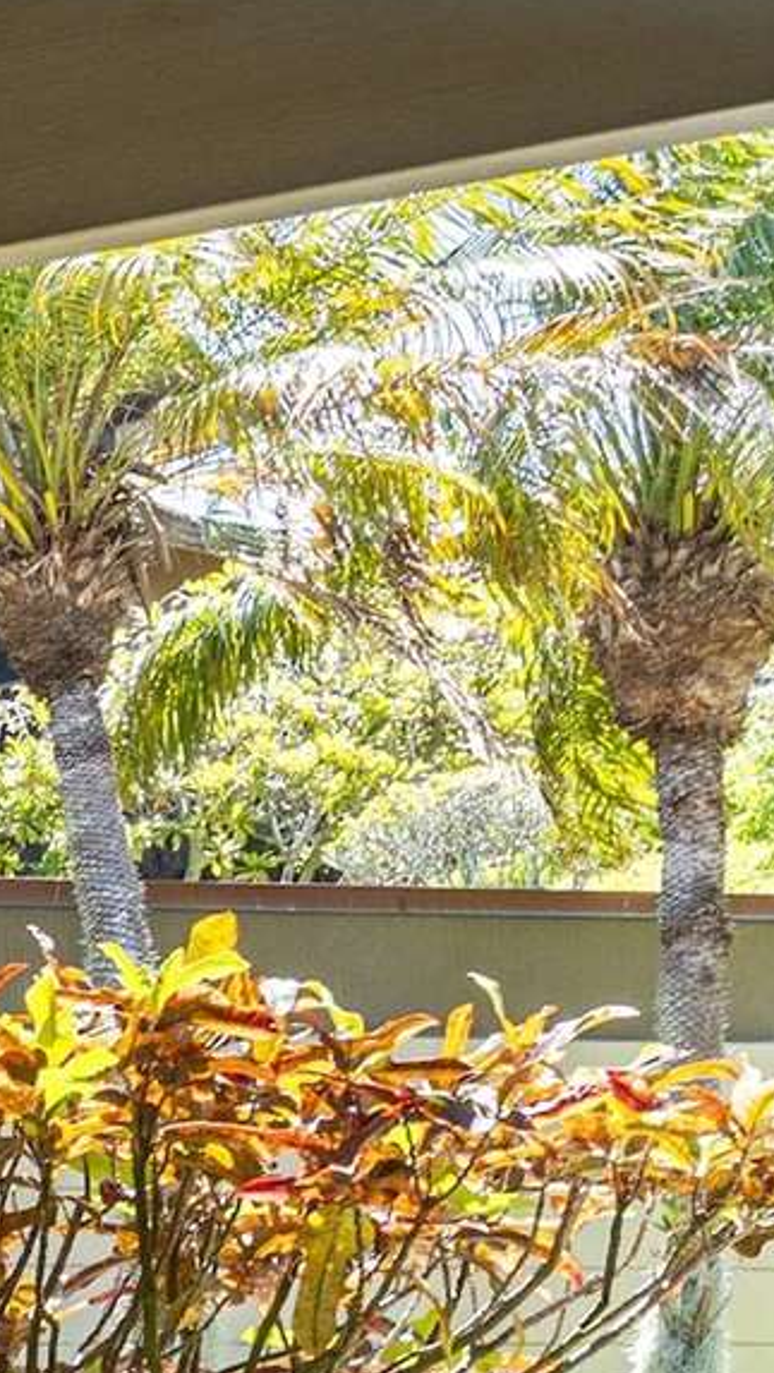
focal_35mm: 101
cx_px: -1967
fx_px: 3679
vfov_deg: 19.9
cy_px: 1617
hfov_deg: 8.6
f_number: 6.3
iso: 200
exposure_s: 1/10
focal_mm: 18
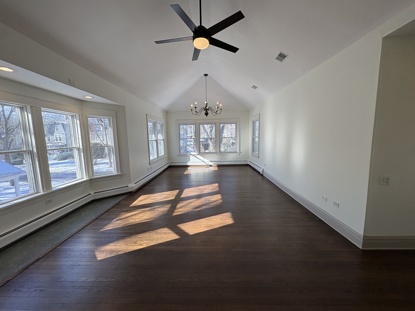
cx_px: 208
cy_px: 156
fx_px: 168
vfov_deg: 85.7
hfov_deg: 102.1
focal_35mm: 14
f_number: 2.2
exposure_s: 1/294
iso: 64
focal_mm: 2.22
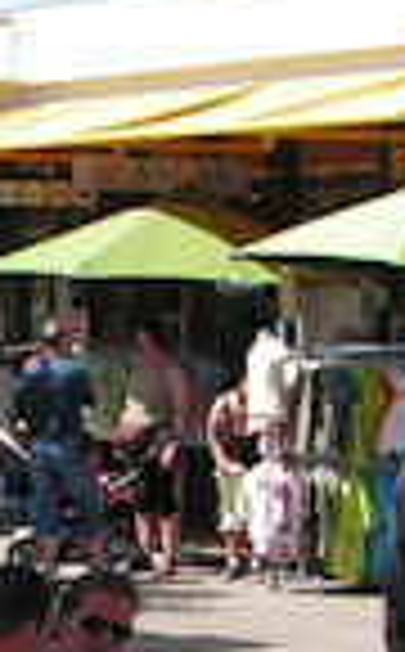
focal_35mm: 190
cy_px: 474
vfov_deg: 11.0
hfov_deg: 6.9
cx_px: 130
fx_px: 3372
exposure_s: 1/200
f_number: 5.6
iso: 50
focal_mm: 6.3
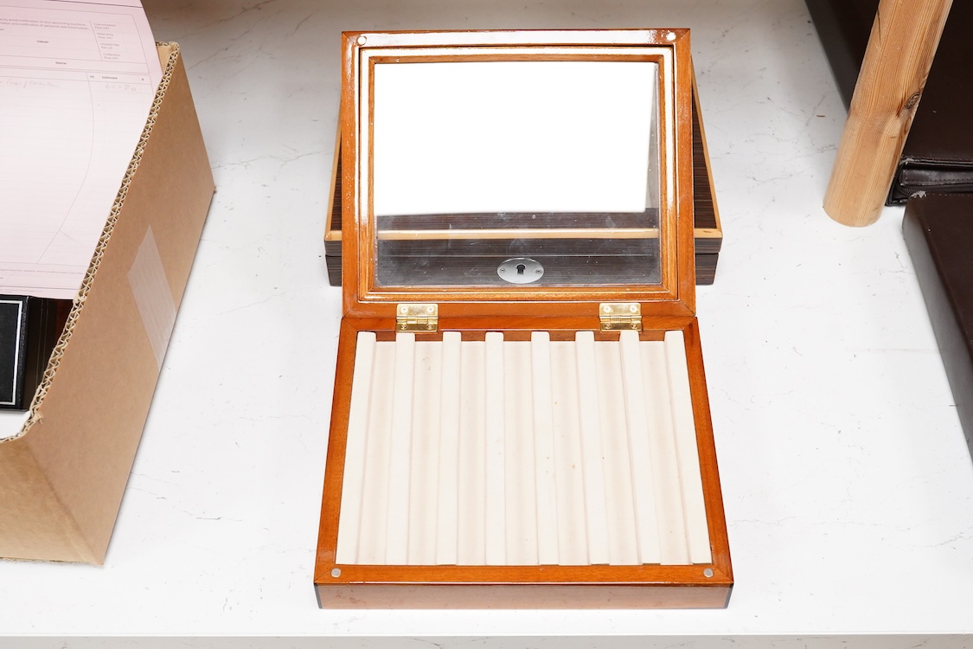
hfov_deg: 43.6
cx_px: 486
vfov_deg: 29.9
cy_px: 324
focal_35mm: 45
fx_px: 1216
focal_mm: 30
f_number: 10
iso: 2500
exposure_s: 1/100
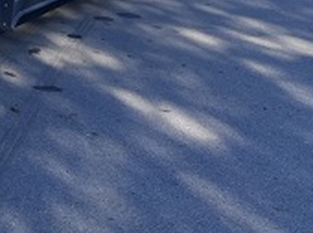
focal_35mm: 92
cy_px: -125
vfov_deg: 14.8
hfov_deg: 17.9
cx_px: -215
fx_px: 831
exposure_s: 1/2762
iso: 50
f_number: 1.5
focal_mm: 5.7
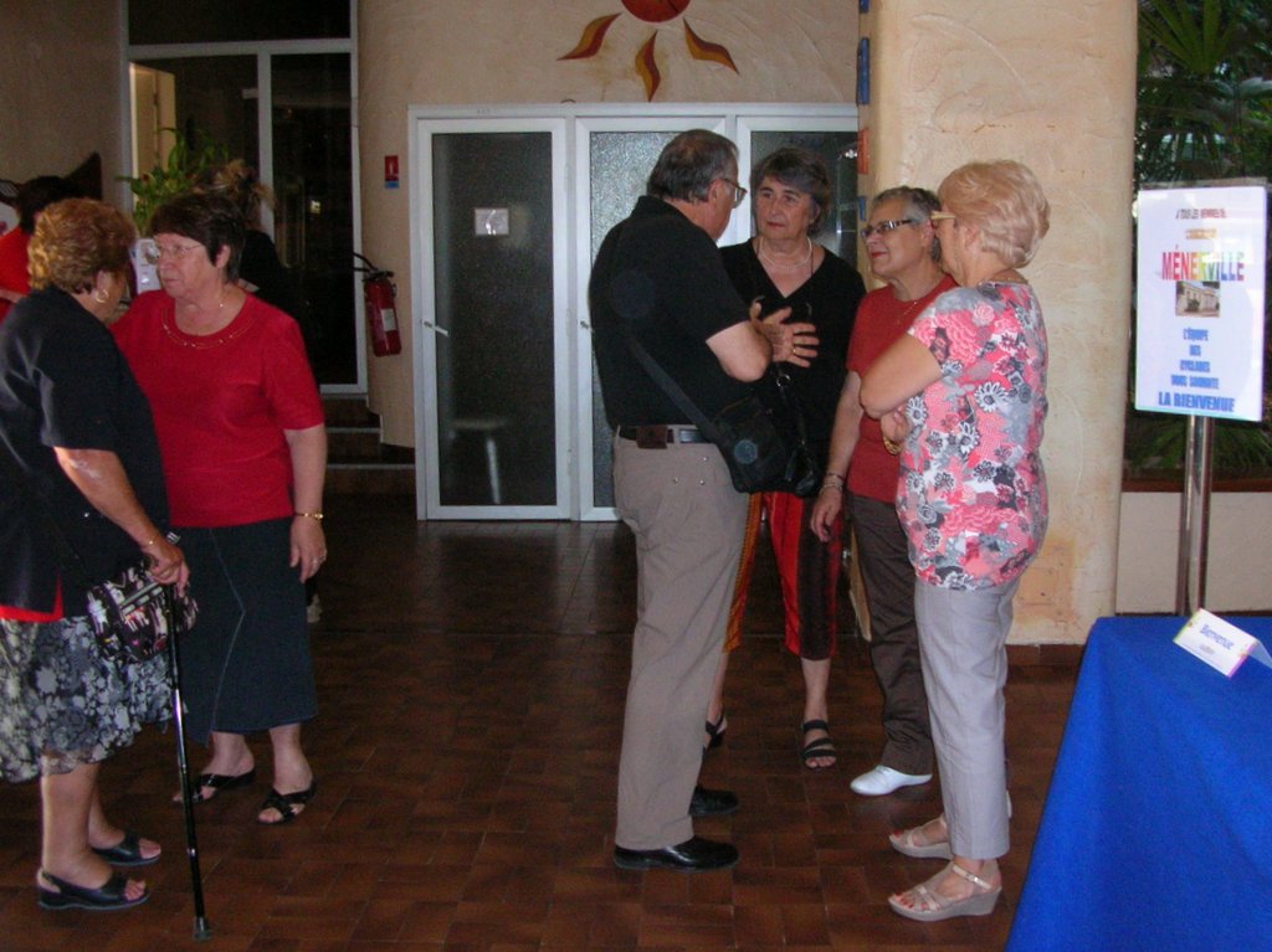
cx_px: 636
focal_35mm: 35
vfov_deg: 40.7
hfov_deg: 52.6
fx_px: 1286
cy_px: 476
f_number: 2.8
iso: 172
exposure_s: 1/60.1
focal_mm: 5.8
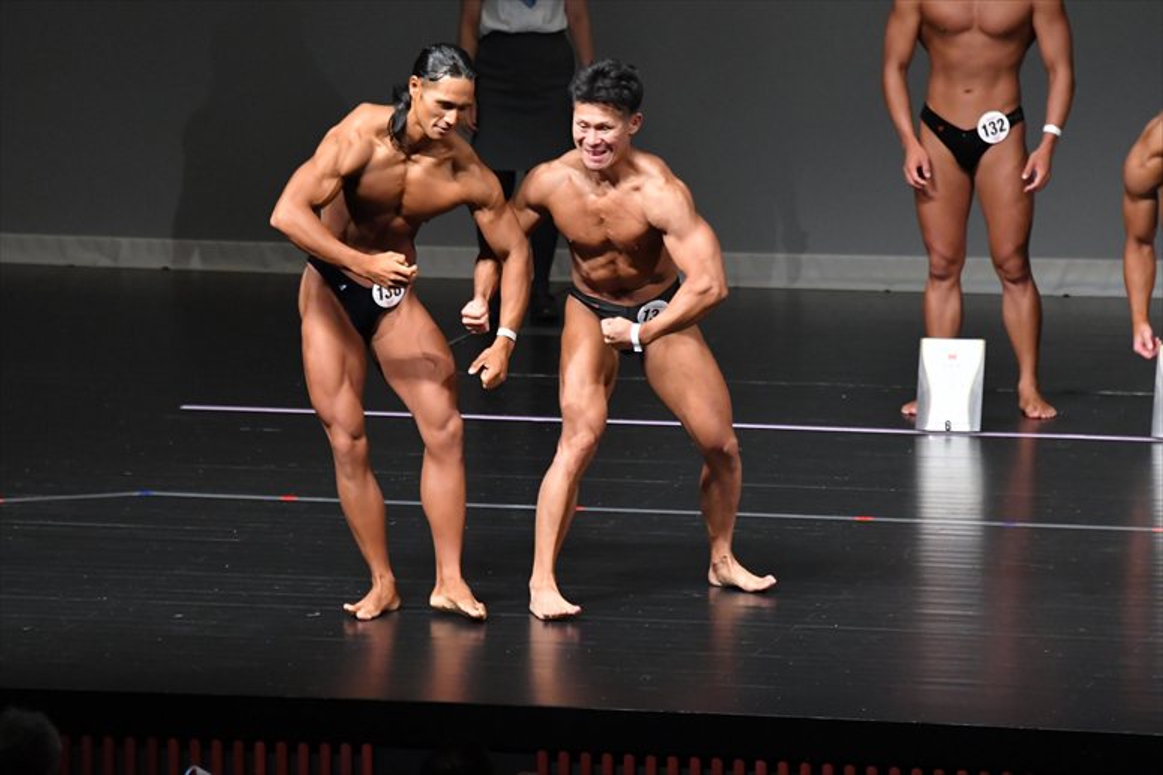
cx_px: 582
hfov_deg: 6.9
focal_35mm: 300
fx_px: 9687
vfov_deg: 4.6
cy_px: 388
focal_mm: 200
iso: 5000
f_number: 5.6
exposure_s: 1/400
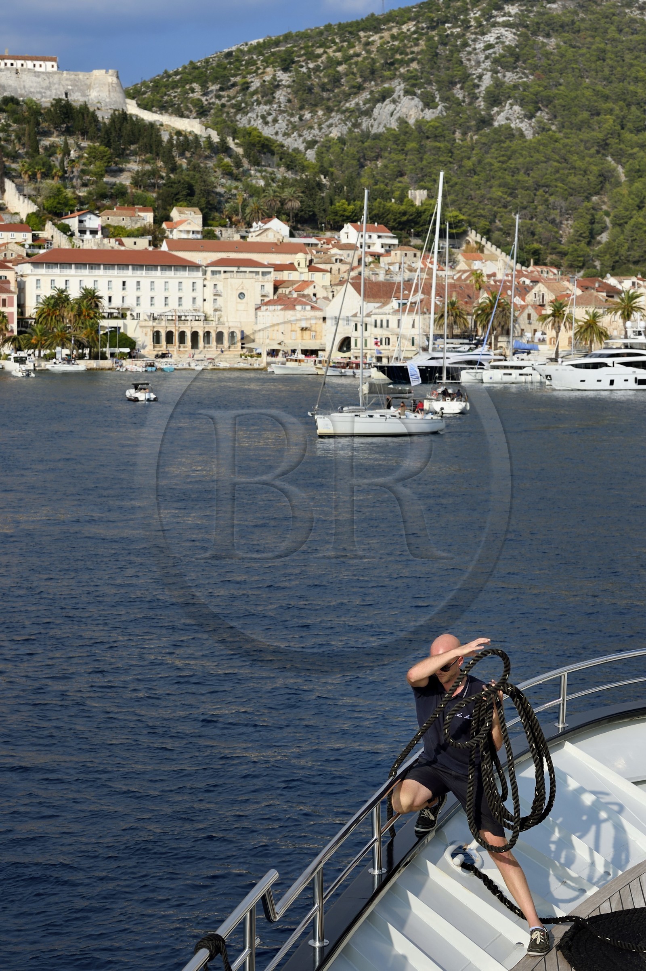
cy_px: 486
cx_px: 323
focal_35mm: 70
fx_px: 1886
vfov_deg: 28.9
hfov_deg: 19.4
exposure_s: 1/640
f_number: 9
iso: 200
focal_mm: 70
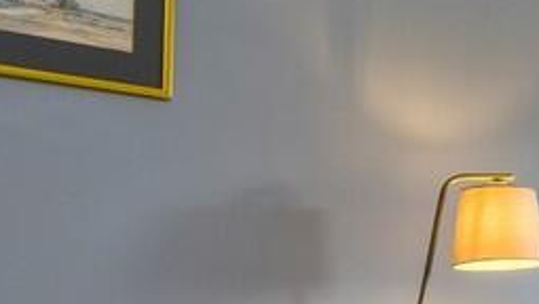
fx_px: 901
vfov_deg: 18.8
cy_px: 283
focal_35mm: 63
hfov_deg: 23.8
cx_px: 871
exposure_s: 1/15
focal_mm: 10.3
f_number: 7.1
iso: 160
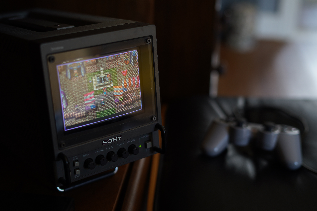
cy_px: 106
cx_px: 158
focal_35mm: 50
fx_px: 440
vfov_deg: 27.0
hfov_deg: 39.6
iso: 200
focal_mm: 50
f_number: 2.5
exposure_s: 1/50
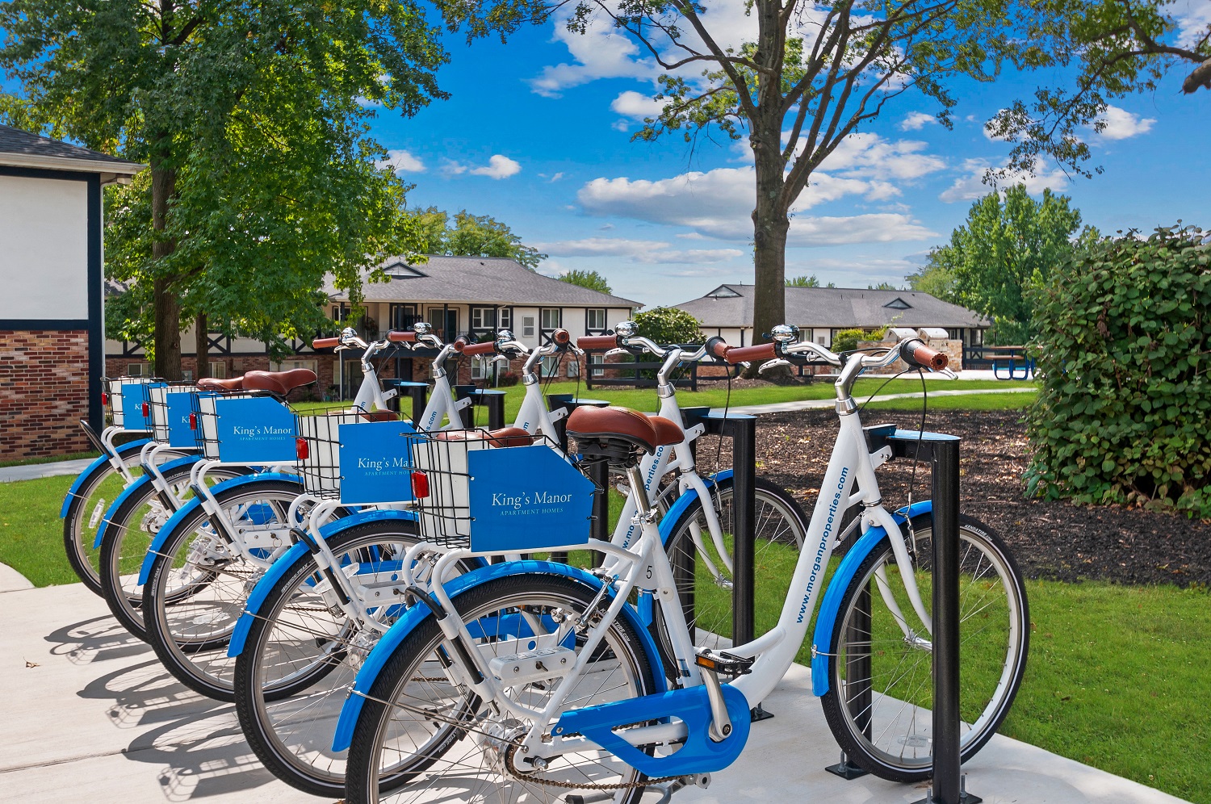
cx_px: 606
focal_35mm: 36
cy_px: 402
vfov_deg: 36.8
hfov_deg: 53.2
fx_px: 1209
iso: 100
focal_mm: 24
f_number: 8
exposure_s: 1/100
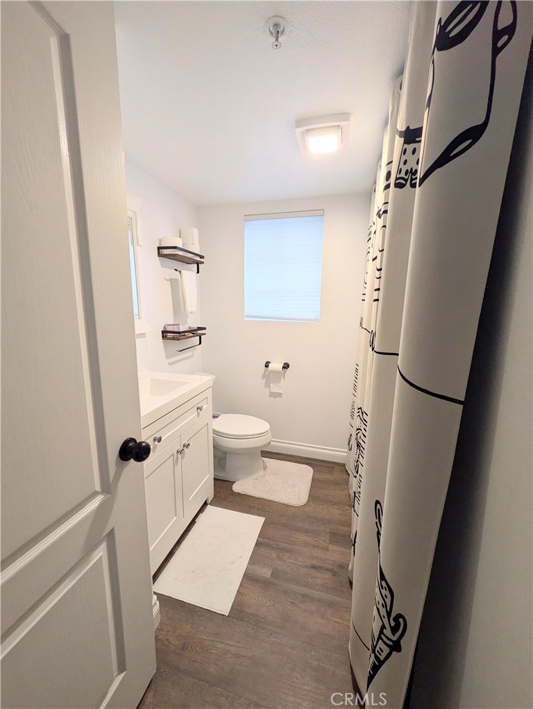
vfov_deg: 102.0
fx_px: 287
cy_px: 354
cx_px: 266
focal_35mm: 14
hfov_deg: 85.7
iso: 319
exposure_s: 1/120
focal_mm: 1.83
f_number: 2.2
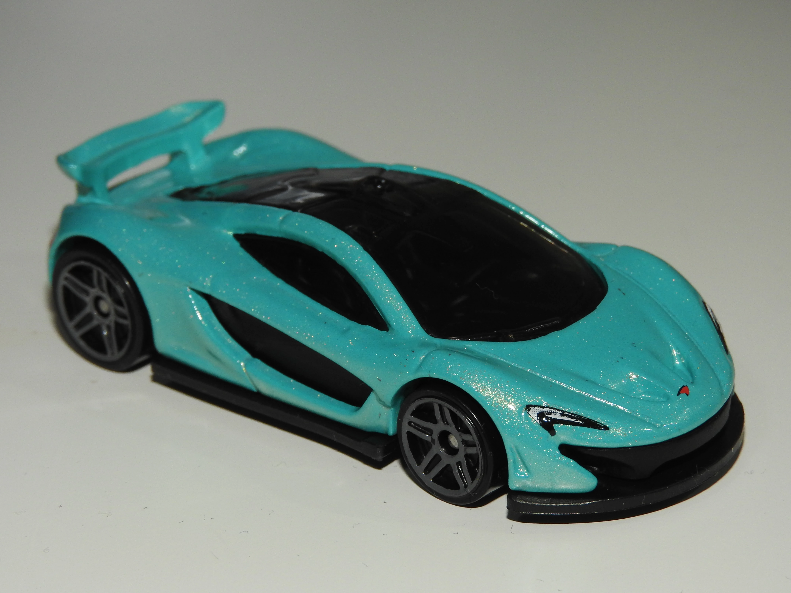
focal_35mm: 116
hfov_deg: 17.0
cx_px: 394
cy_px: 320
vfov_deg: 12.8
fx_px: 2651
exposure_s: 1/60
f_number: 5.3
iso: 200
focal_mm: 18.8
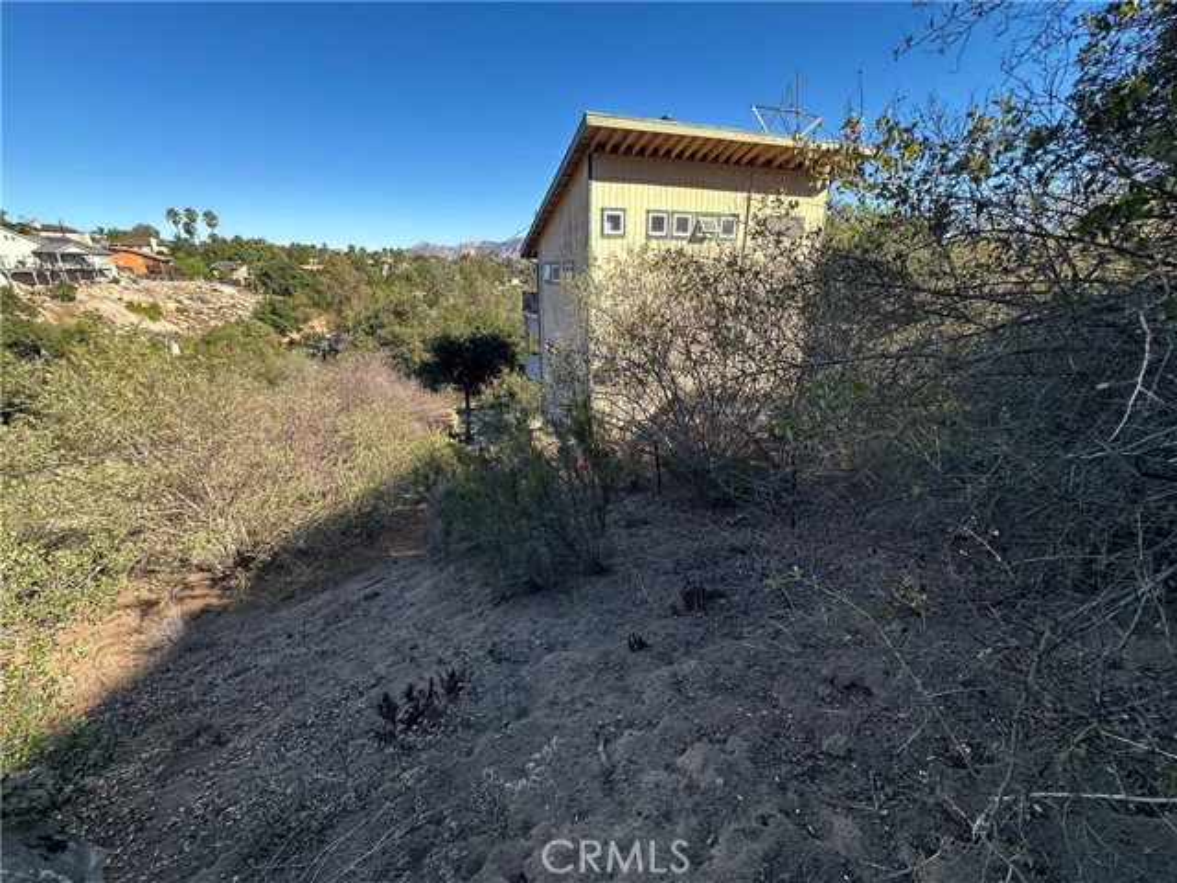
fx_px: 476
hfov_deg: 102.1
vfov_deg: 85.7
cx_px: 588
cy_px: 442
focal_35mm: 14
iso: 40
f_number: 2.2
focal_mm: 2.22
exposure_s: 1/320
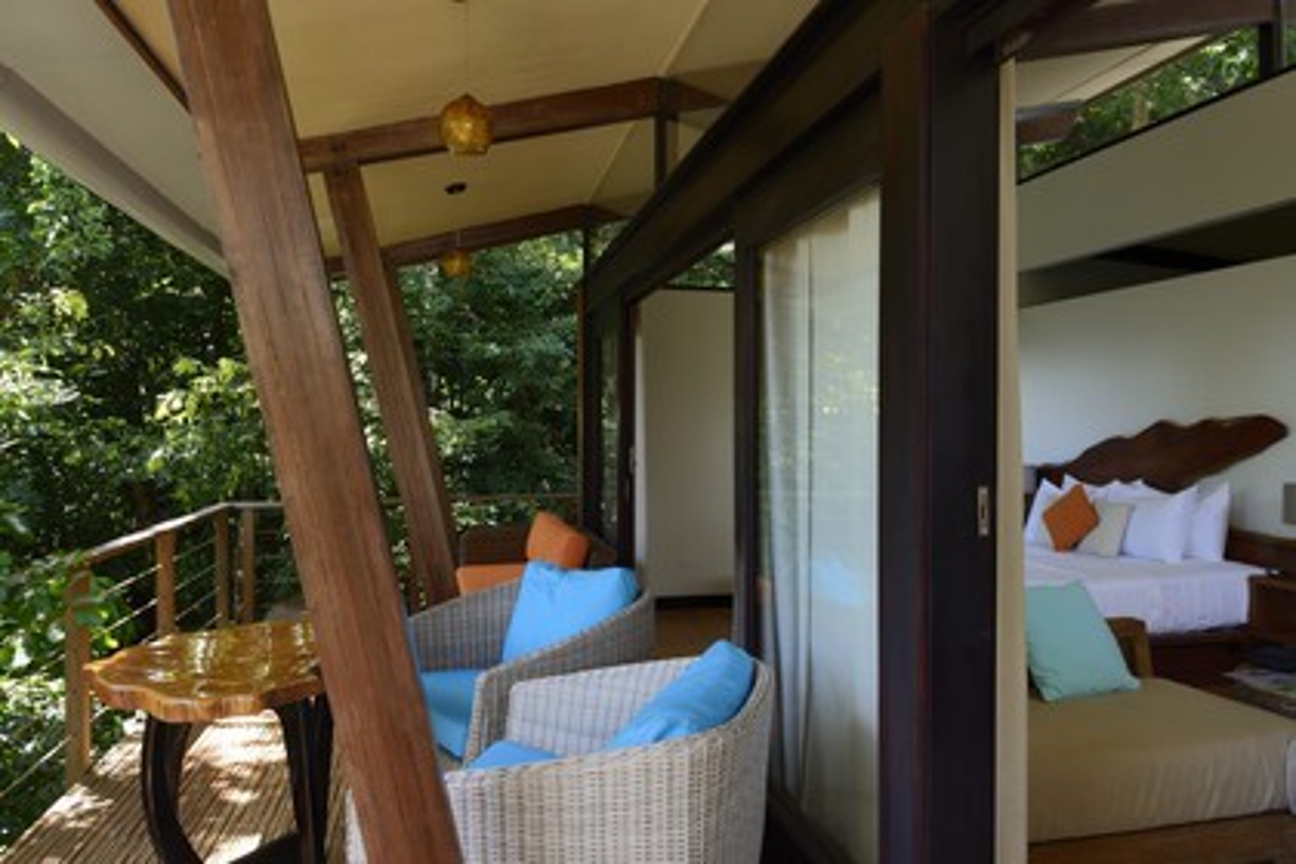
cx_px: 648
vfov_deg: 53.1
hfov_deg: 73.7
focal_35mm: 24
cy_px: 432
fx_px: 864
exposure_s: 1/40
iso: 400
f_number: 8
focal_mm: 24
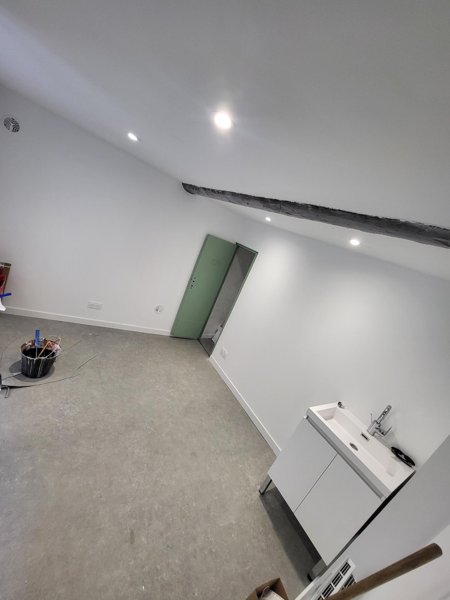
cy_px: 300
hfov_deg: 89.9
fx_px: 225
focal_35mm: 13
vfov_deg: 106.2
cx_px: 225
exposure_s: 1/50
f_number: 2.2
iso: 160
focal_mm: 1.74
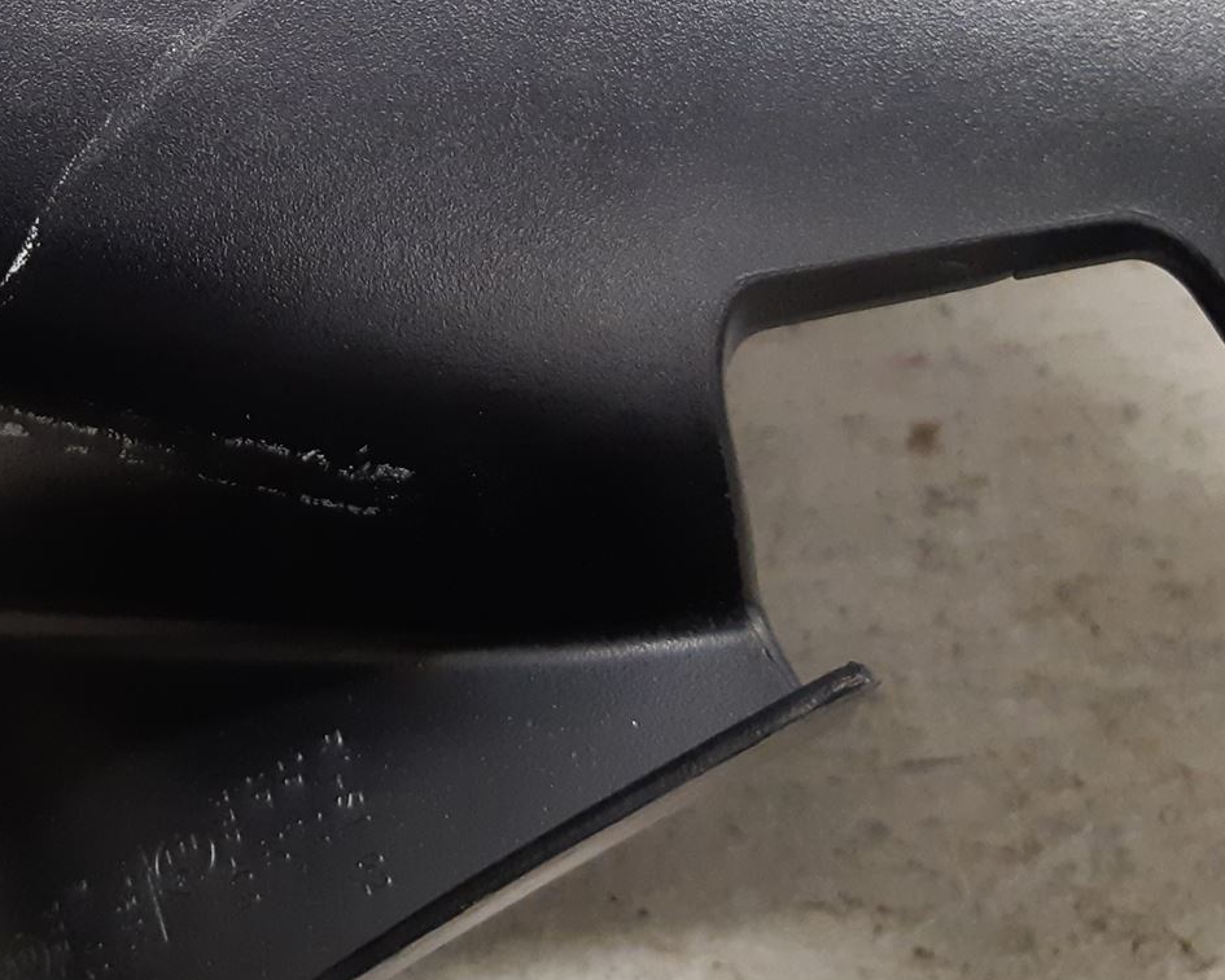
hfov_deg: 32.5
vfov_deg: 26.3
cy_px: 19
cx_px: 126
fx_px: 1994
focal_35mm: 55
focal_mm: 3.93
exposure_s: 1/50
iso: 200
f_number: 1.7
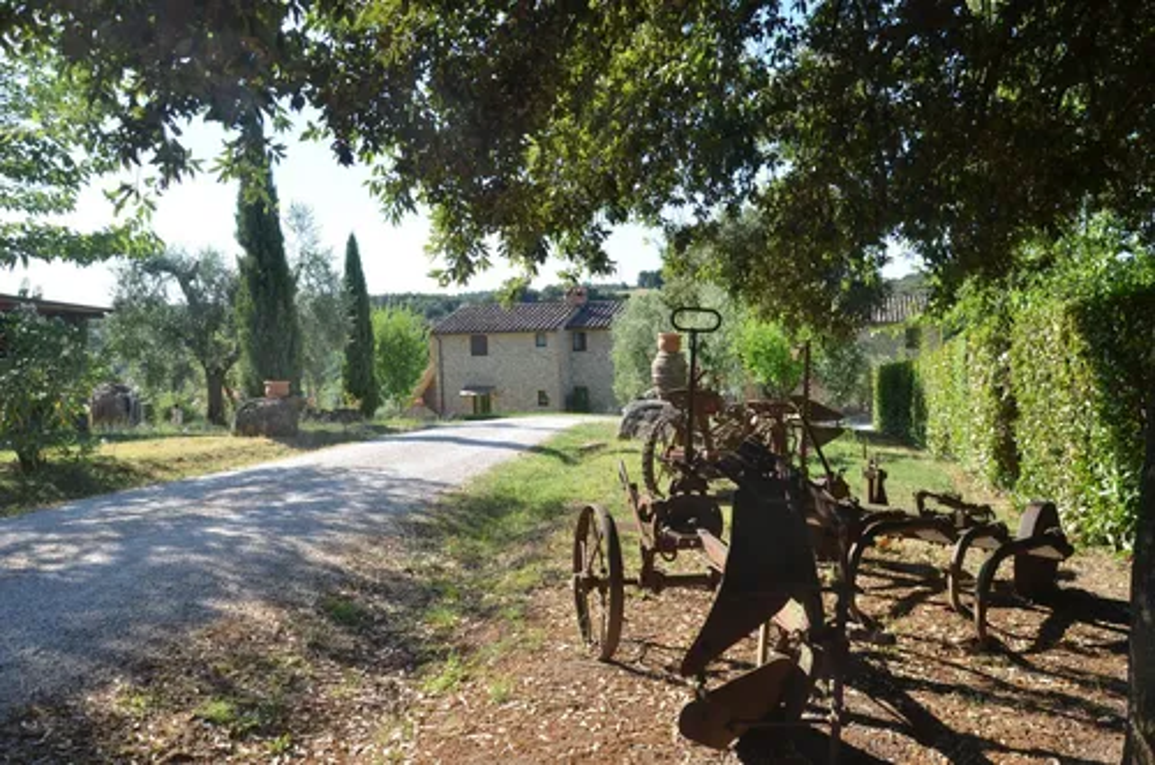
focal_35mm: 27
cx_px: 578
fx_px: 864
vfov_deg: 47.7
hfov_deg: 67.5
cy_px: 382
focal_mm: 18
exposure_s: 1/250
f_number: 8
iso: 200
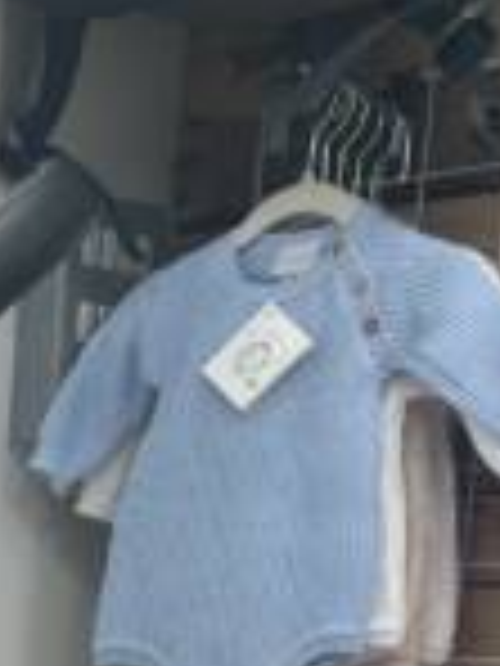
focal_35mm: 117
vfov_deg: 14.9
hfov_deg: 11.5
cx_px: -486
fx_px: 2253
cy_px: 1159
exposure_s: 1/100
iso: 32
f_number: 1.5
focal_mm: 5.7
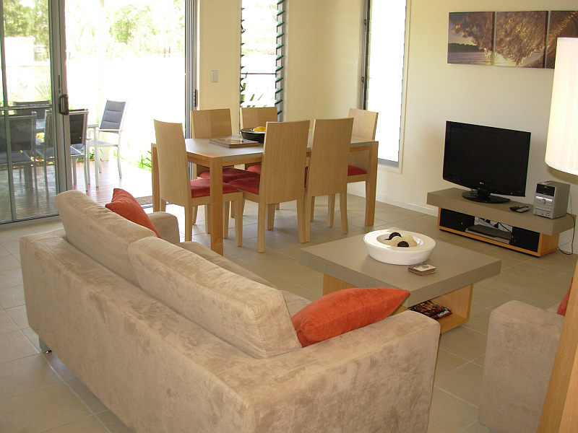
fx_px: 635
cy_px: 216
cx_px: 289
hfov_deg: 49.0
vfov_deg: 37.7
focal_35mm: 38
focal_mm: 6.3
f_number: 2.9
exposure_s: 1/42.7
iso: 67
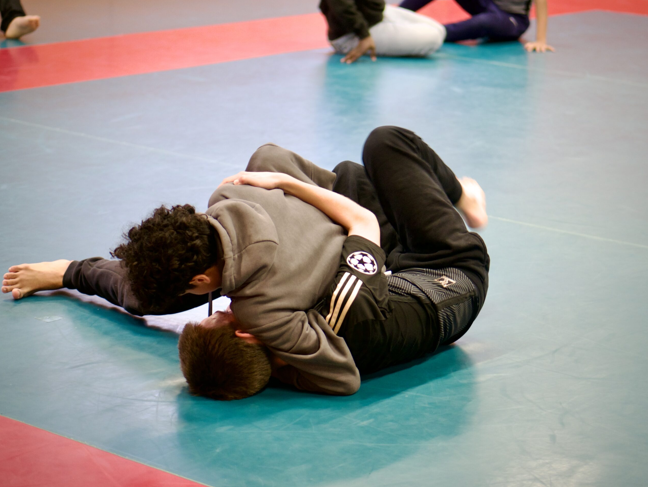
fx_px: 1629
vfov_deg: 17.0
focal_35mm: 87
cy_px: 241
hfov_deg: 22.5
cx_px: 326
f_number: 1.7
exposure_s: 1/100
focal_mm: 43
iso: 200
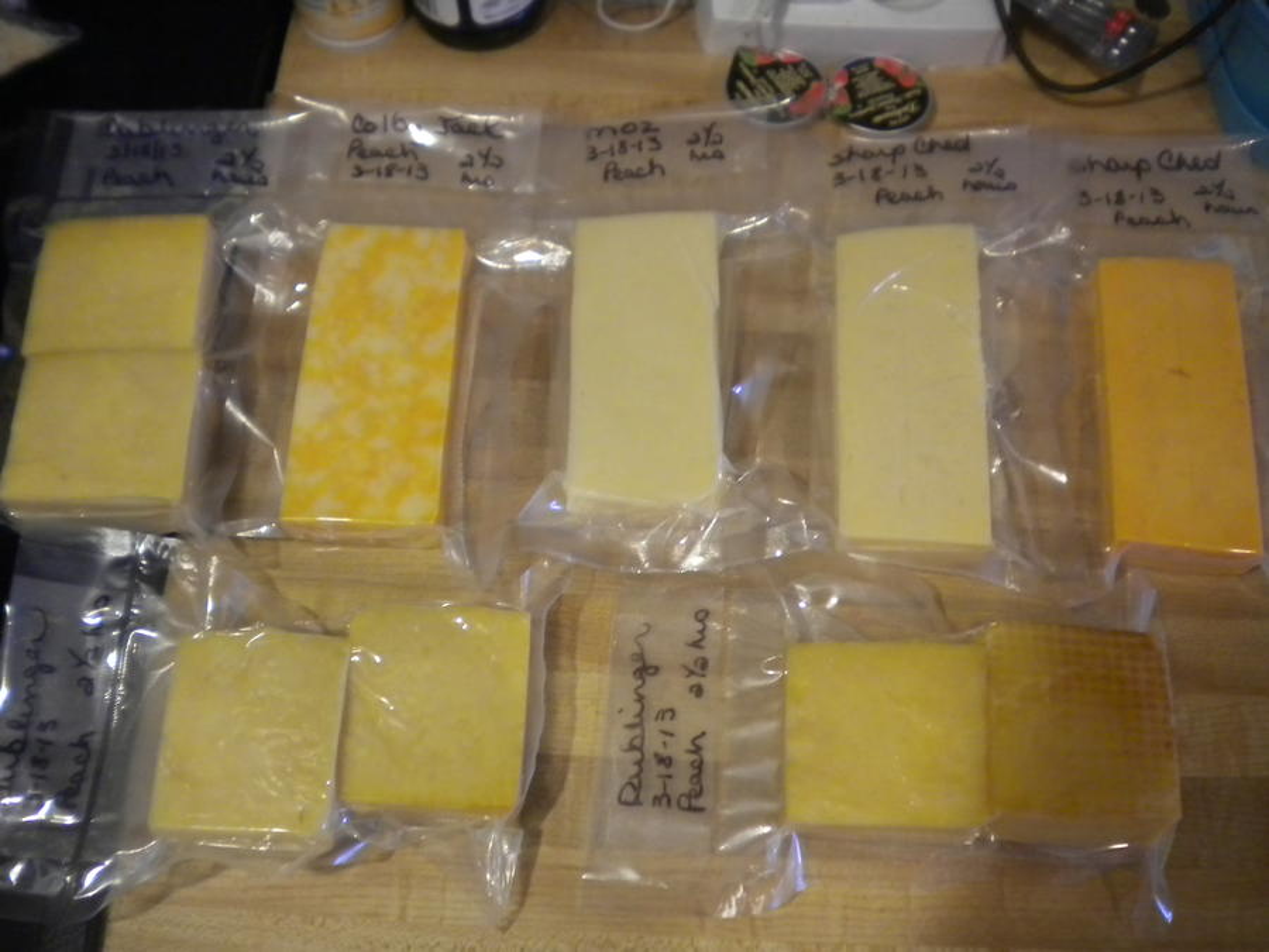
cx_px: 634
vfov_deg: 40.7
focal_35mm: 35
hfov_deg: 52.6
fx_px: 1283
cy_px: 476
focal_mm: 6.3
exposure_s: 1/16.3
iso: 400
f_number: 3.1
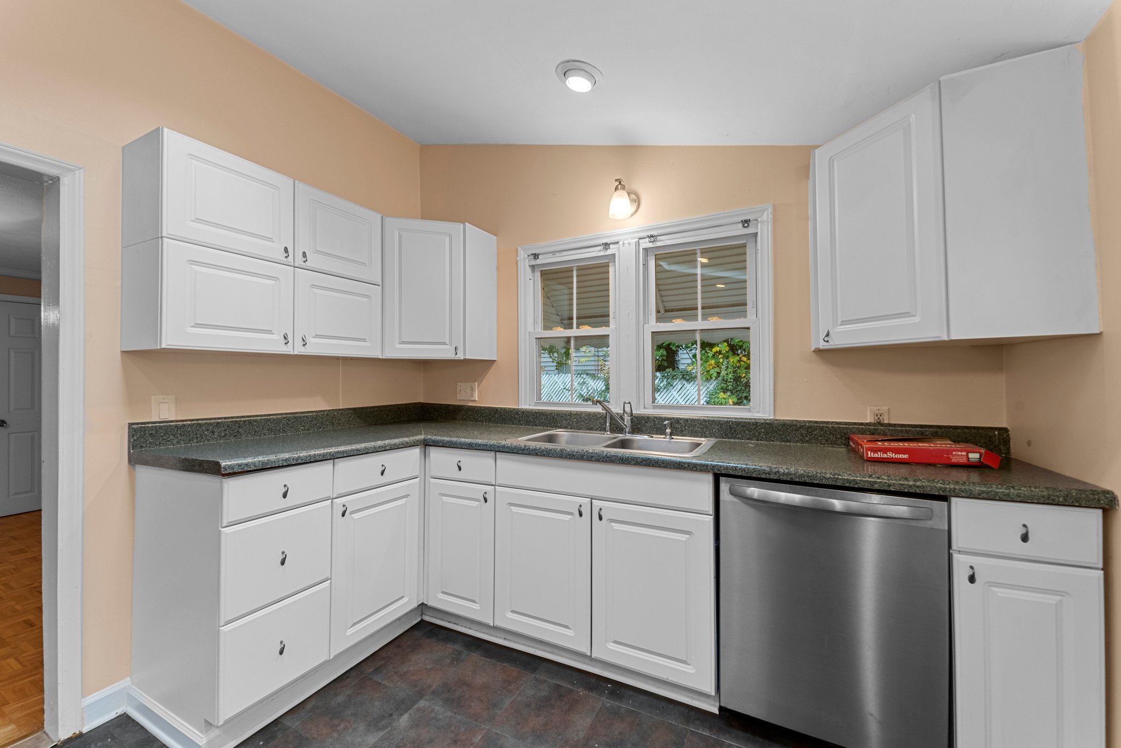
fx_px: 436
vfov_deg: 81.3
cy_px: 374
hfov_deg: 104.2
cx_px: 560
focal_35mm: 14
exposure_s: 1/6
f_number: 8
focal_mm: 14
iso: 800
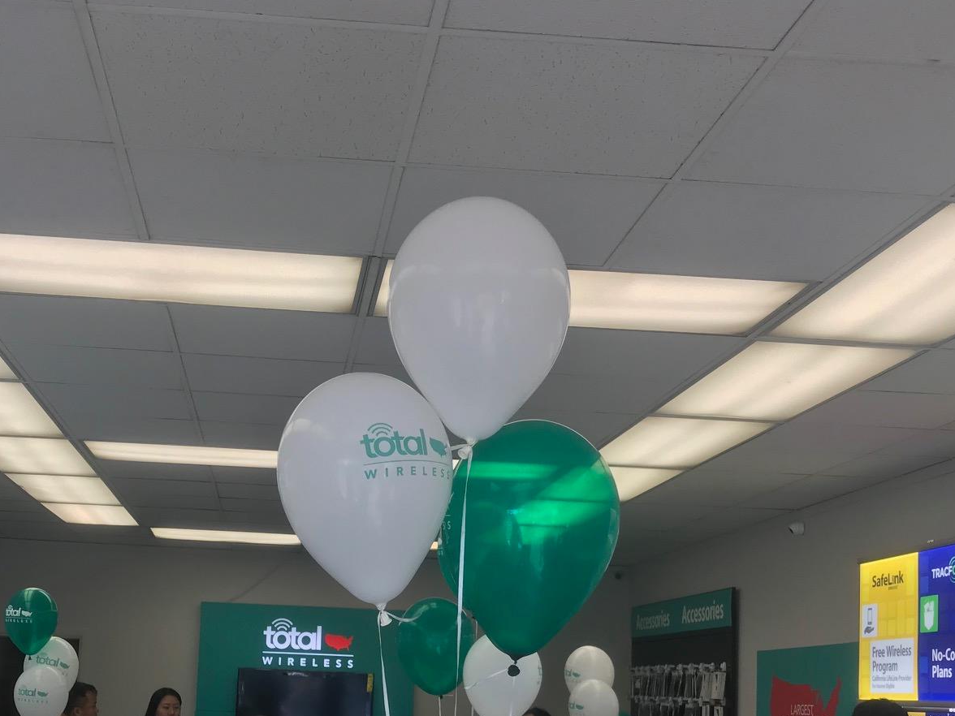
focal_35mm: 48
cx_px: 362
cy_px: 581
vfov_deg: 29.5
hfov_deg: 39.4
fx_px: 1324
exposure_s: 1/160
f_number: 1.8
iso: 20
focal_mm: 3.99
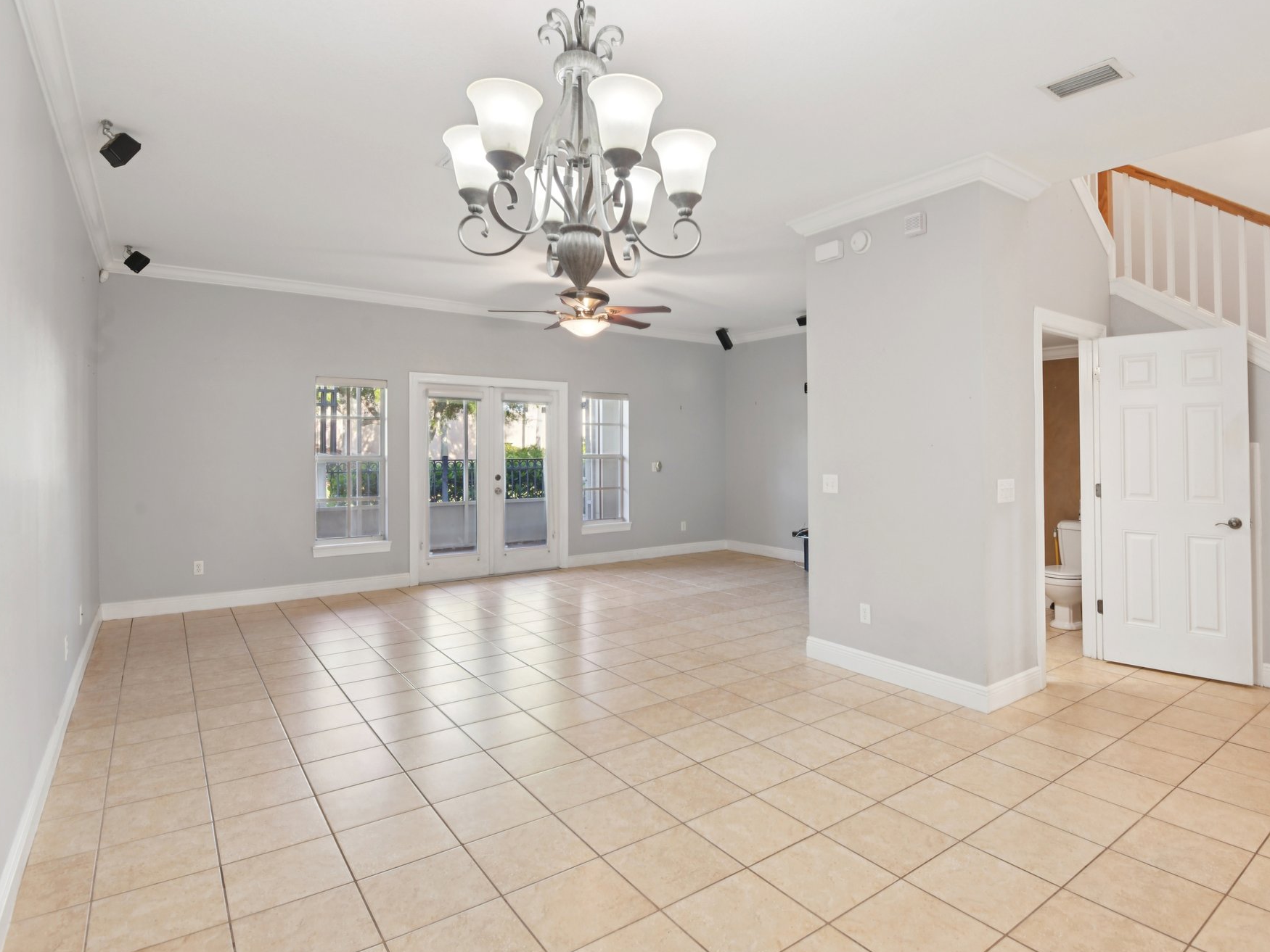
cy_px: 468
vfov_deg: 71.6
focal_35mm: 18
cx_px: 702
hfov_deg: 87.4
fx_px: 660
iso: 400
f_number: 8
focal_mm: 16
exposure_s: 1/10
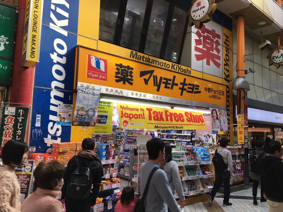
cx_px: 142
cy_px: 106
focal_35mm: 29
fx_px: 237
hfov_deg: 61.7
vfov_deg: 48.2
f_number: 2.2
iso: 32
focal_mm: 4.15
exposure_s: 1/120
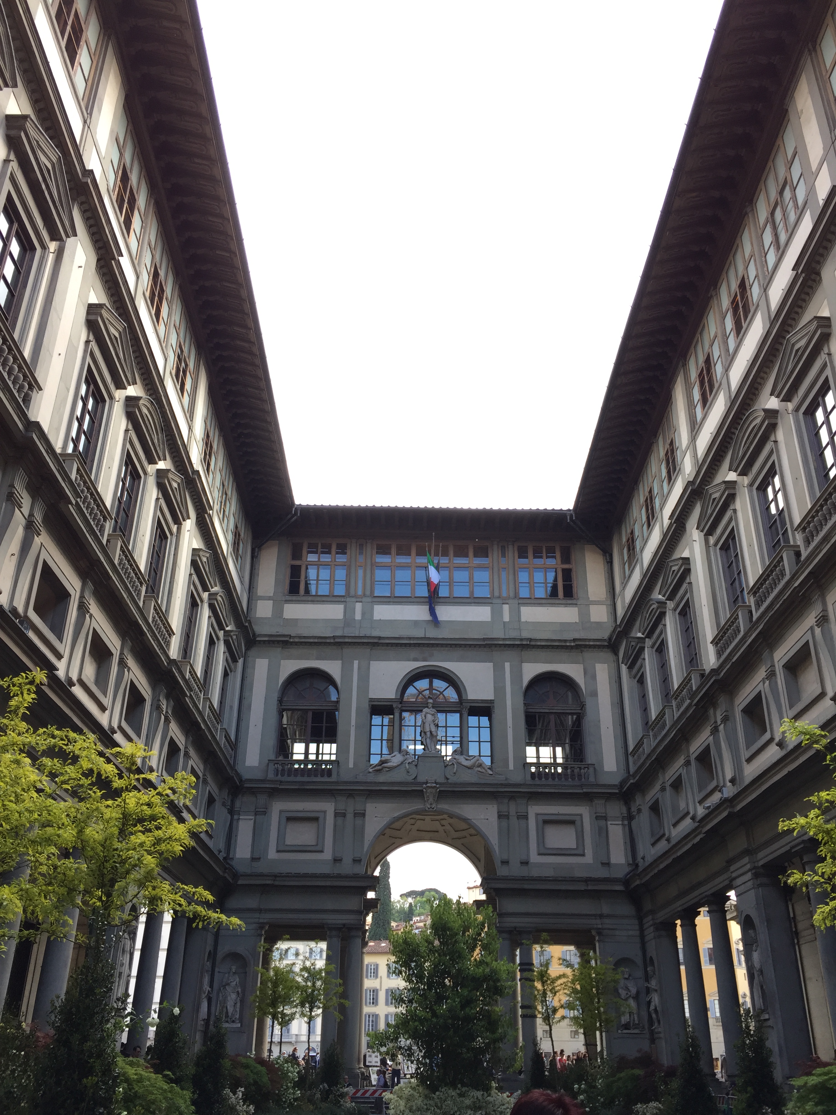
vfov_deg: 61.7
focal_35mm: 29
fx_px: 934
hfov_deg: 48.2
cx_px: 418
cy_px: 558
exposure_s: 1/199
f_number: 2.2
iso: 32
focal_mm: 4.15
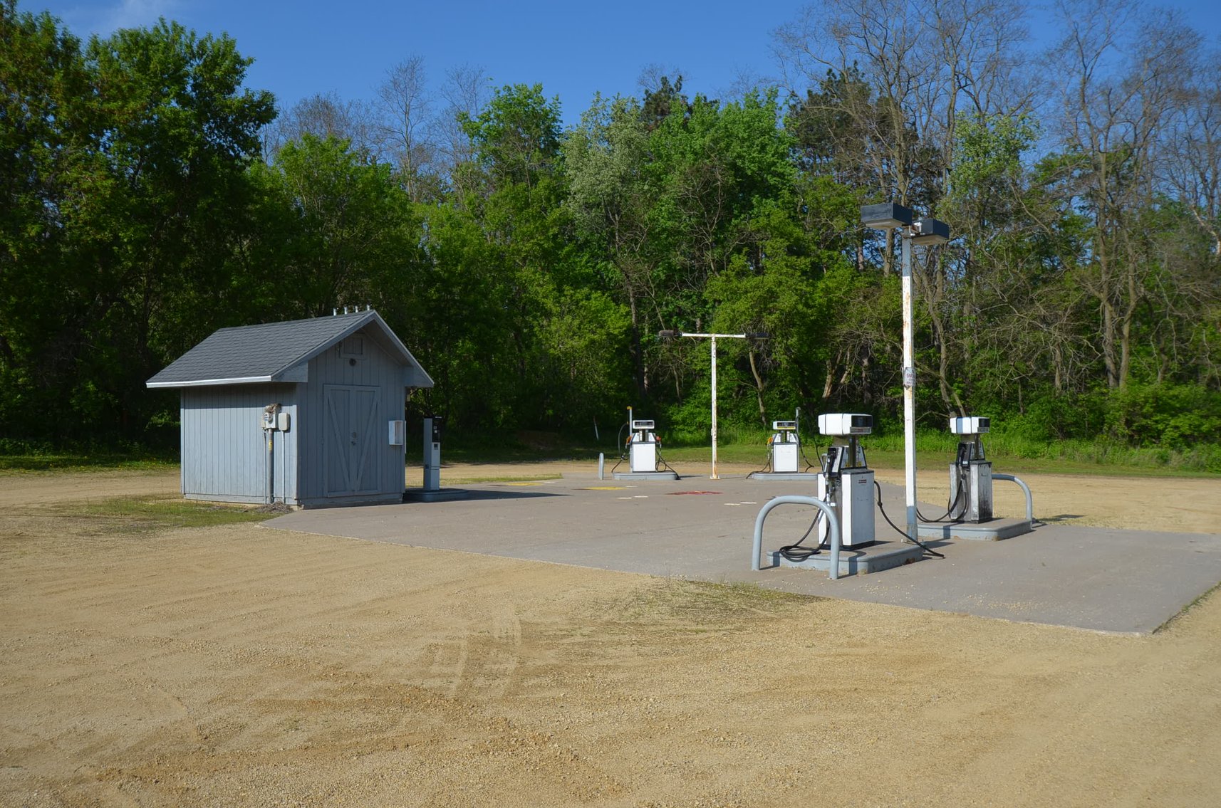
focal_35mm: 30
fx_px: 1015
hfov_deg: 62.0
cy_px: 404
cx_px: 610
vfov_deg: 43.4
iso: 100
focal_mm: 20
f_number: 8
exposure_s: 1/250
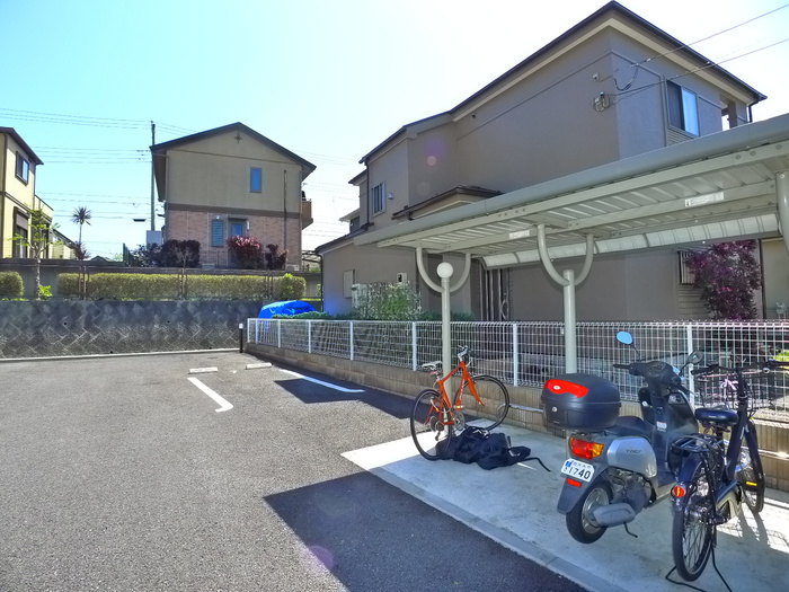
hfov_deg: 71.6
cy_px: 296
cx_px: 394
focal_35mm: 24
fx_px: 547
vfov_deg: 56.8
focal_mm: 5.1
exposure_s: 1/500
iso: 400
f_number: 3.2
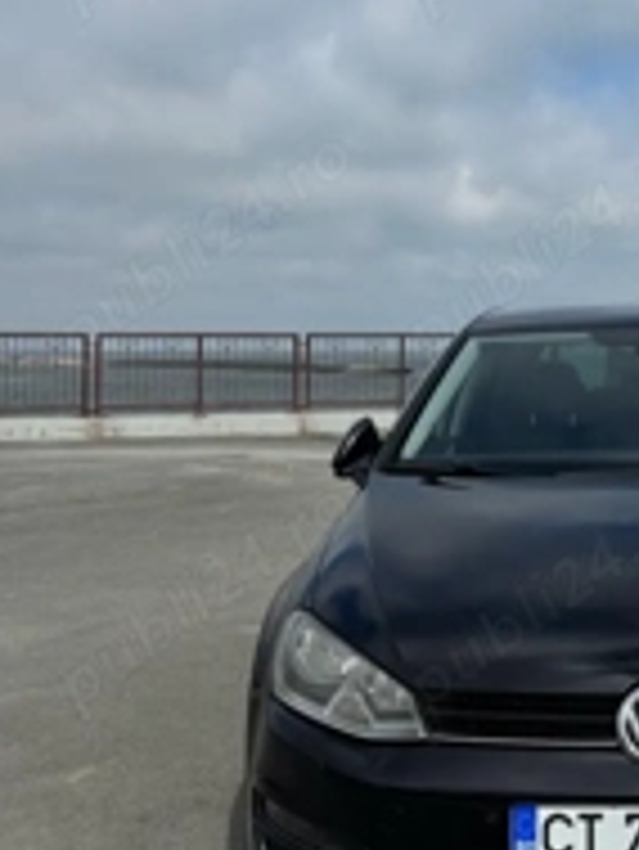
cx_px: 644
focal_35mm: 55
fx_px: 1352
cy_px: 301
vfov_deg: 34.7
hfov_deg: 25.3
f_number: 1.6
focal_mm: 5.96
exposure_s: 1/4425
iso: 50
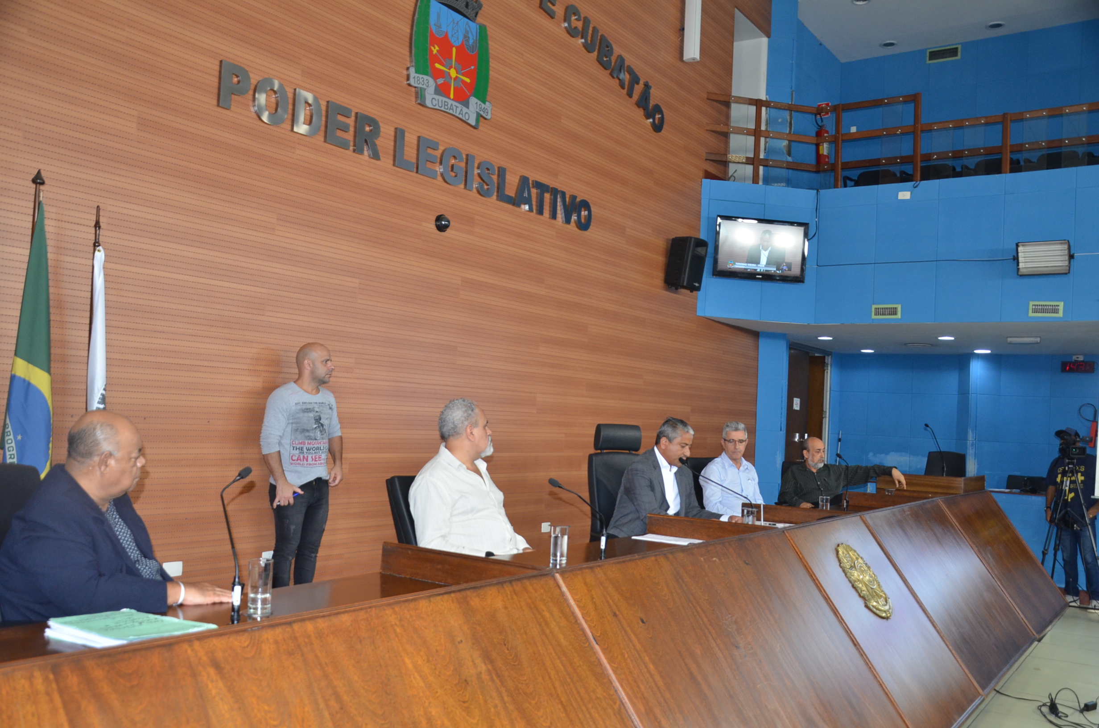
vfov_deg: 41.5
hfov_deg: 59.6
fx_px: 960
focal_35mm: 32
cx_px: 550
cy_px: 364
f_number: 3.8
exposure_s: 1/60
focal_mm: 21
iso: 800
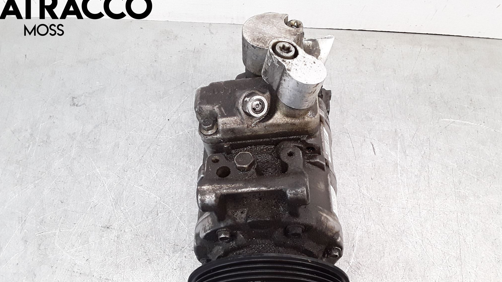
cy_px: 183
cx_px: 254
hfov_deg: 62.6
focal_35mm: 31
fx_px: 413
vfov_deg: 37.5
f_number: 1.9
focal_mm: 2.91
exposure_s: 1/100
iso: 100
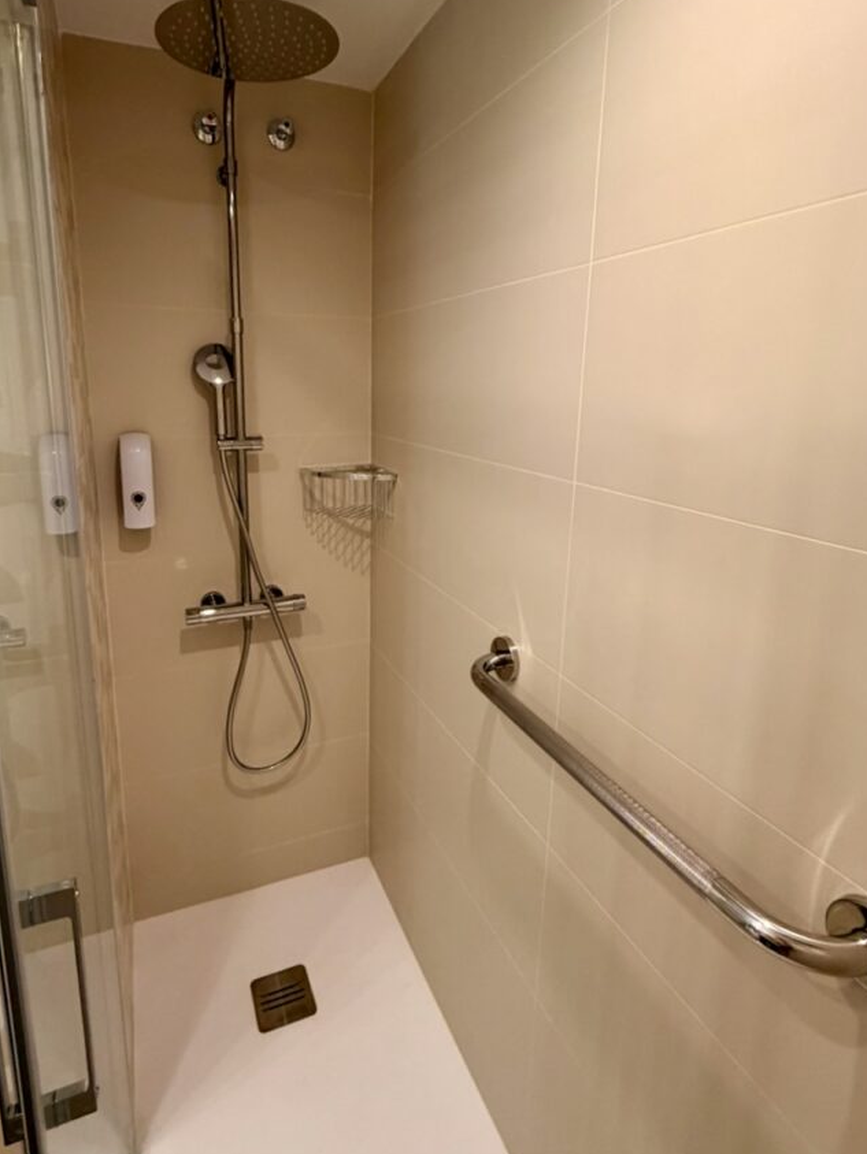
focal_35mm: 17
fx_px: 567
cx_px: 392
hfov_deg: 74.6
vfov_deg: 90.6
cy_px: 507
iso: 160
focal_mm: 2.22
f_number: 2.2
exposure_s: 1/50
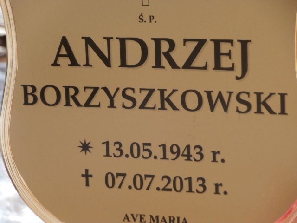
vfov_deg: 8.9
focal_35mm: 166
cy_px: 112
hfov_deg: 11.9
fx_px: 1424
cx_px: 148
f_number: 5.8
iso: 100
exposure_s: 1/250
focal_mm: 29.39
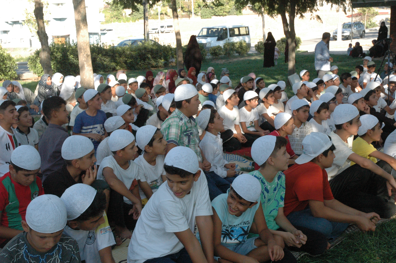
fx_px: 560
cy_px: 132
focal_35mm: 51
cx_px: 198
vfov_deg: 26.4
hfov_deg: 38.9
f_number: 10
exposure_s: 1/400
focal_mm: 34
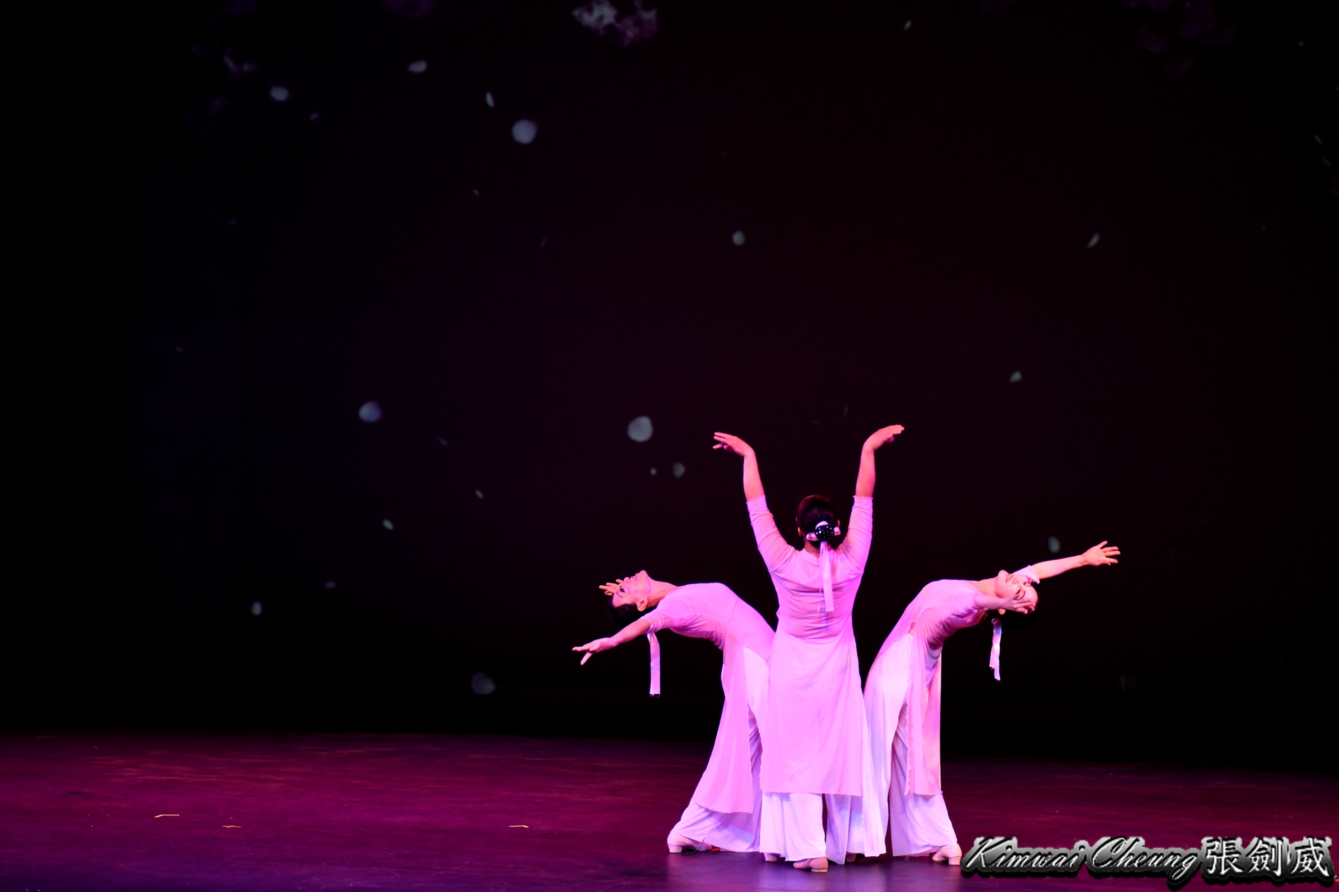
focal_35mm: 122
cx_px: 670
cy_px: 446
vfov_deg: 11.2
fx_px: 4537
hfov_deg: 16.8
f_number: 2.8
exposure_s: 1/800
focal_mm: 122
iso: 2000
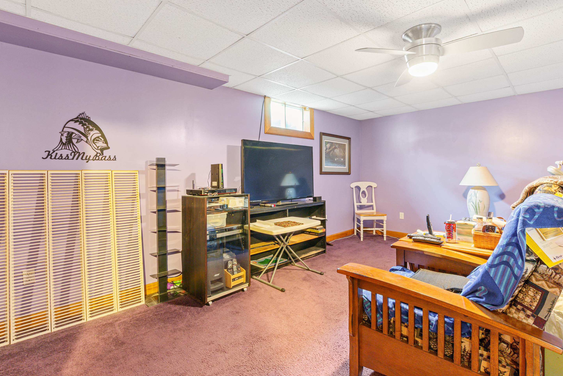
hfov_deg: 96.7
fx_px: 250
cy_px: 178
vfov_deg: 73.7
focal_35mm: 16
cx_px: 275
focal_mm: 10
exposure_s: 15
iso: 100
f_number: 8
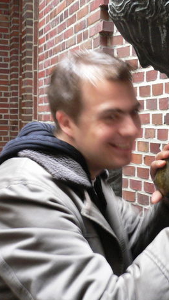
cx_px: 150
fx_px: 414
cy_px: 150
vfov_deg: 39.9
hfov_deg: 22.5
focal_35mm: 52
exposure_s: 1/10
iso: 200
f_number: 2.8
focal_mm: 5.8
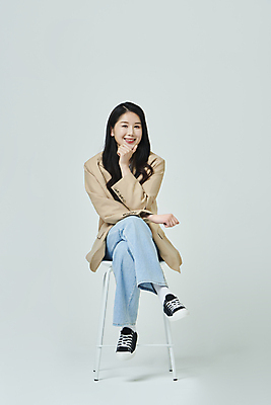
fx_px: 790
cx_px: 136
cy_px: 202
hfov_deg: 19.5
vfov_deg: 28.8
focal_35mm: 70
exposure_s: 1/125
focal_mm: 70
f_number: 11
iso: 100
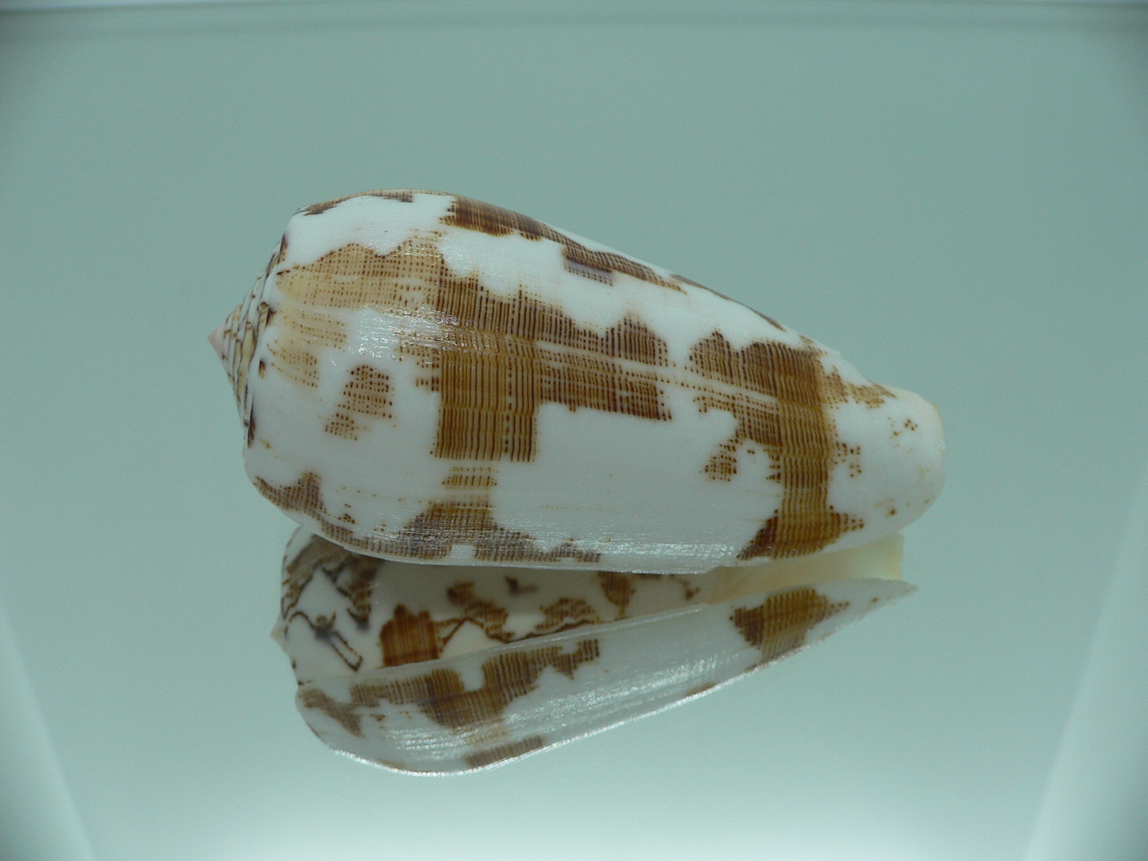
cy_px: 430
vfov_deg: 40.7
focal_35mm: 35
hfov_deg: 52.6
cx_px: 574
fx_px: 1161
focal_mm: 4.6
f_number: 2.8
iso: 80
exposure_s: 1/80
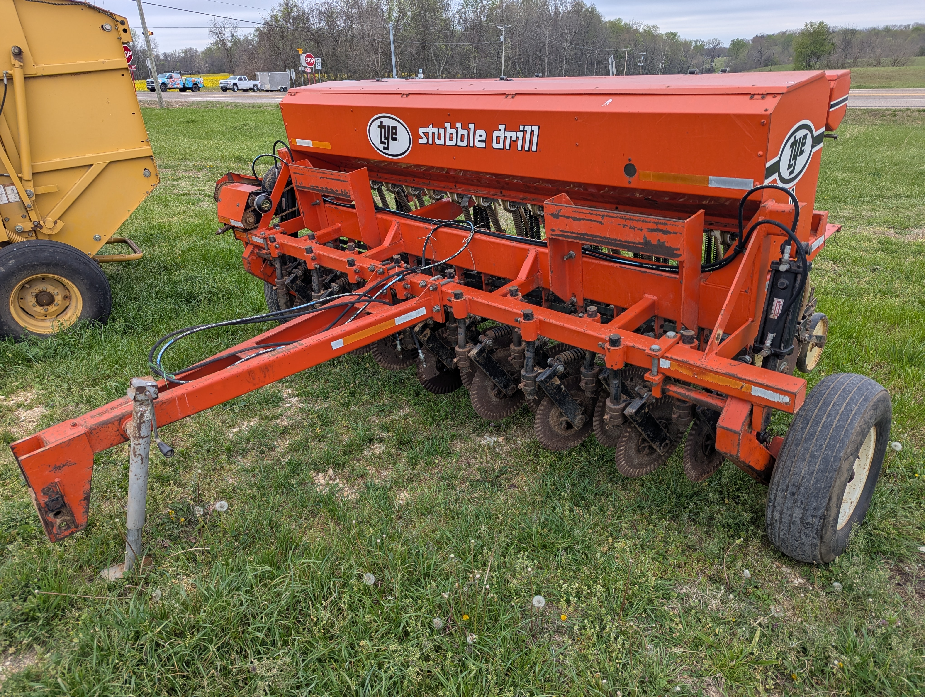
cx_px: 462
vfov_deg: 56.9
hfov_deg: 71.5
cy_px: 348
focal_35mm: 24
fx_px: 642
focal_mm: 6.81
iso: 34
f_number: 1.85
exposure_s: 1/273
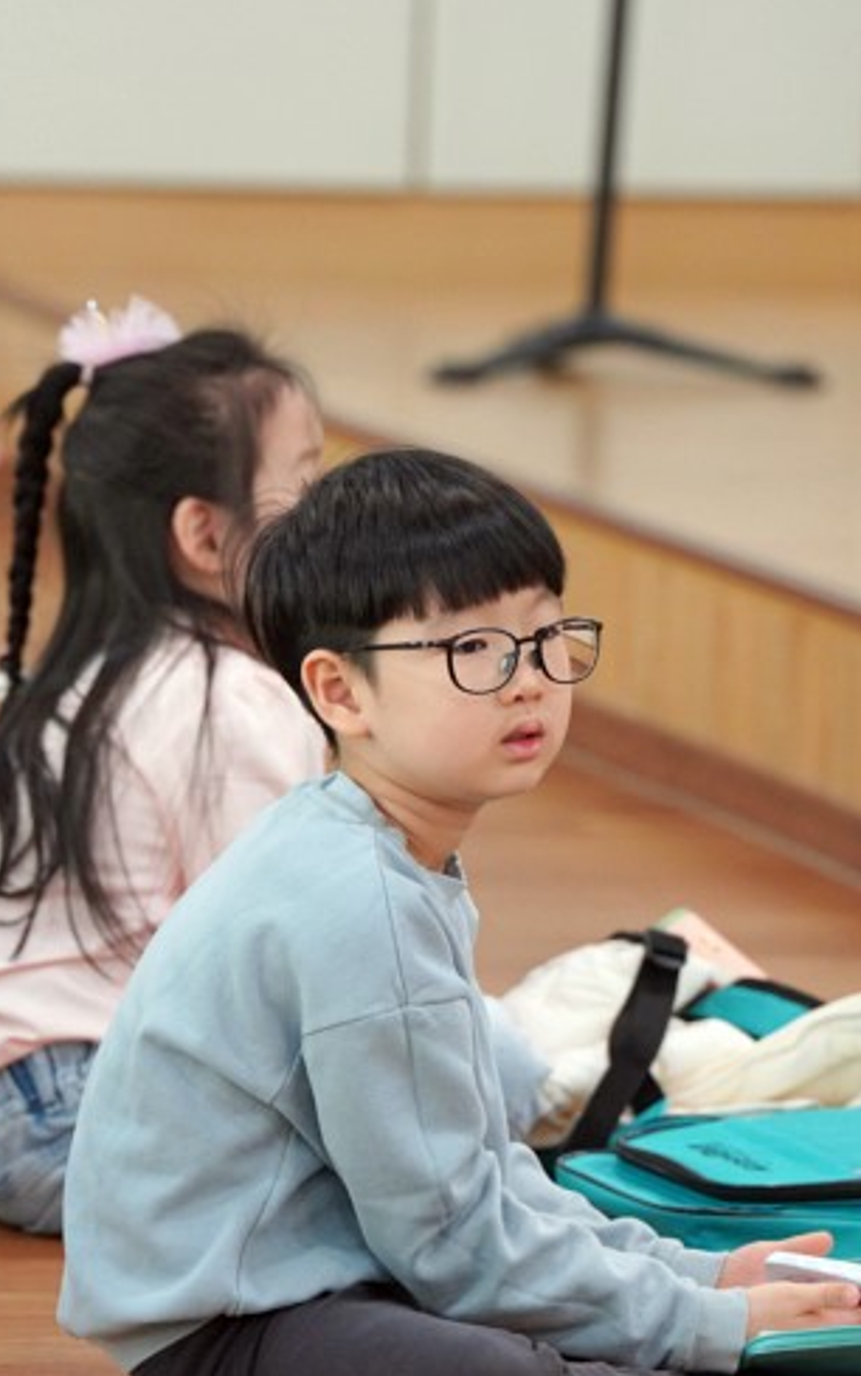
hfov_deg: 3.5
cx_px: 419
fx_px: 14067
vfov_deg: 5.6
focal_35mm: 375
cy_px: 740
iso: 2500
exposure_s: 1/250
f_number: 4
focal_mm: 200
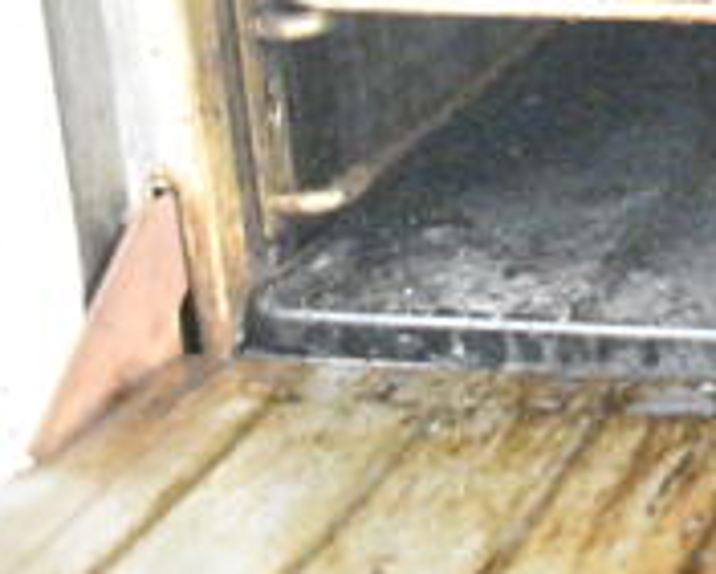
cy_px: -53
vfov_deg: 16.9
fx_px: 1866
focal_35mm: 88
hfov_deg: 18.5
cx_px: 1151
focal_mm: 18
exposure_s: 1/30
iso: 25600
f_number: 3.5
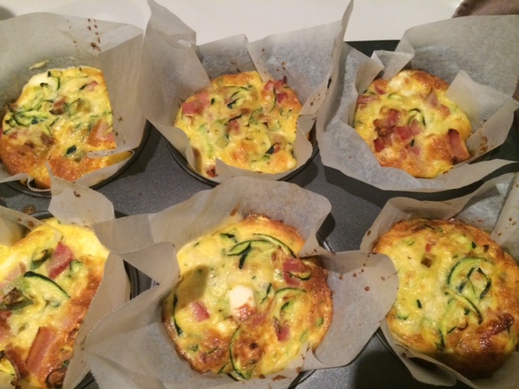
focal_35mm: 30
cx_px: 260
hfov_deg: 60.0
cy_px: 194
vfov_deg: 46.8
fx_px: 450
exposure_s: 1/30
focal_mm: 4.12
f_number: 2.2
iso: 250
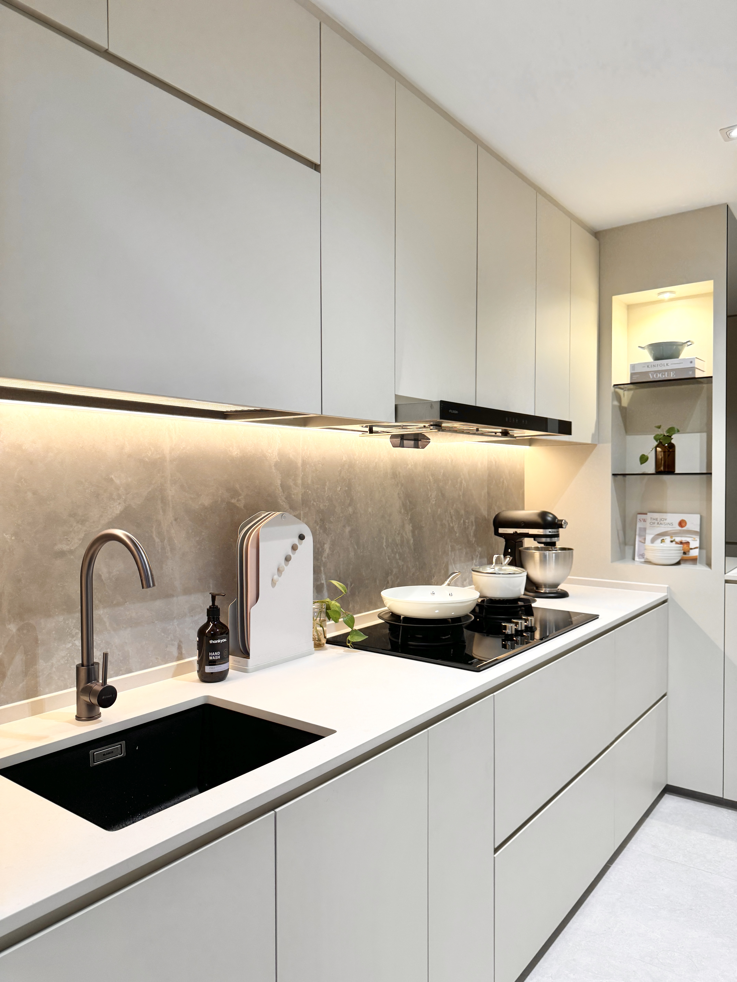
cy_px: 491
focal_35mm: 24
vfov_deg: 71.6
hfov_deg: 56.8
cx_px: 368
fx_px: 681
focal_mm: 6.76
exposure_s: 1/100
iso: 100
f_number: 1.78
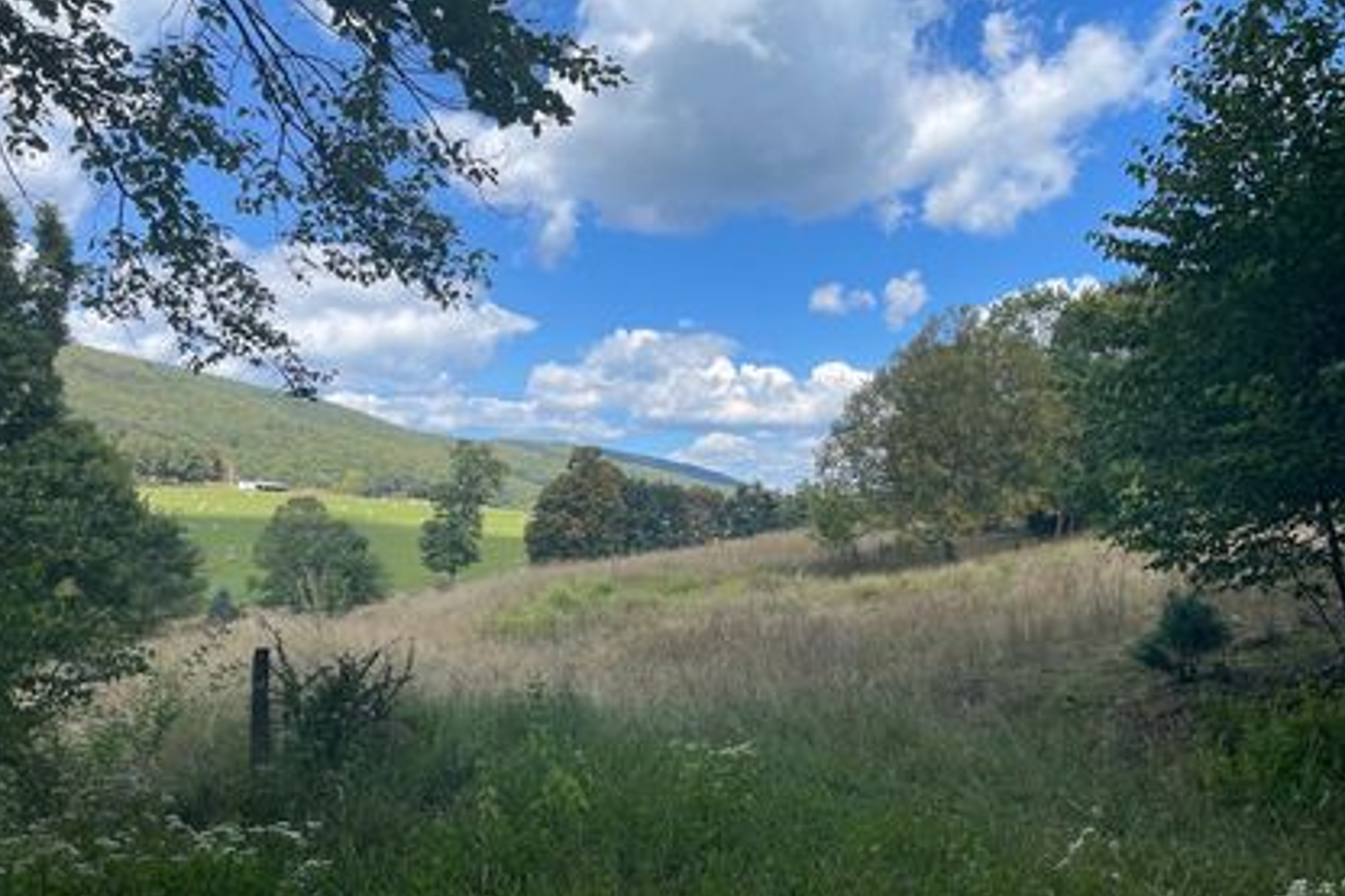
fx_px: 1046
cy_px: 516
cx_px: 677
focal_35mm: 28
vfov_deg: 46.2
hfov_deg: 65.5
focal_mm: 4.2
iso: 32
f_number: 1.6
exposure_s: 1/2257
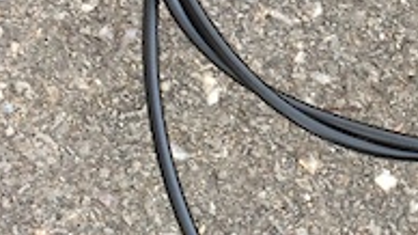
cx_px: 625
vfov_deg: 9.2
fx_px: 1440
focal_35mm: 130
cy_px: -13
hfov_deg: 15.3
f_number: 2.2
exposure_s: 1/60
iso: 40
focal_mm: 4.15
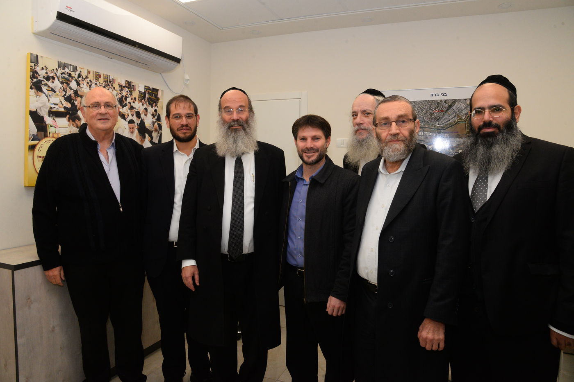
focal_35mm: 24
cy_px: 191
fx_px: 383
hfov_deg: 73.8
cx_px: 287
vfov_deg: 53.1
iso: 2500
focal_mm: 24
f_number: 9
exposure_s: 1/125
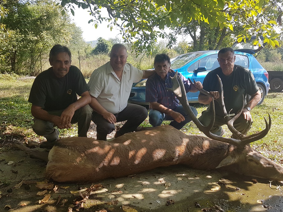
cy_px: 108
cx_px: 140
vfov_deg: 48.2
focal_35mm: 29
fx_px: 237
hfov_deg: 61.6
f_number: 1.7
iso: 40
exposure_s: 1/532
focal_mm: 4.2
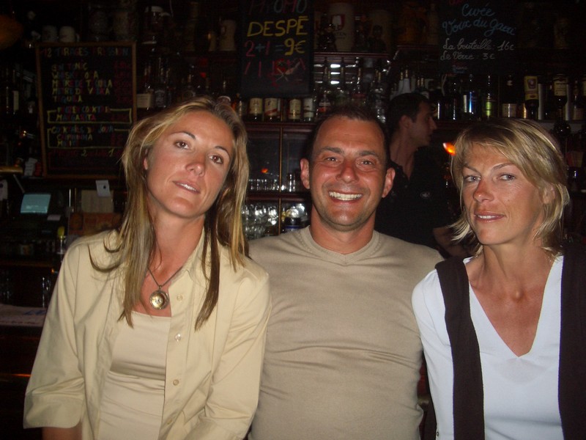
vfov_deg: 40.7
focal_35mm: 35
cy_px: 220
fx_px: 593
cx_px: 293
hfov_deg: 52.6
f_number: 2.6
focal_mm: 5.8
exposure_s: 1/60
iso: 100
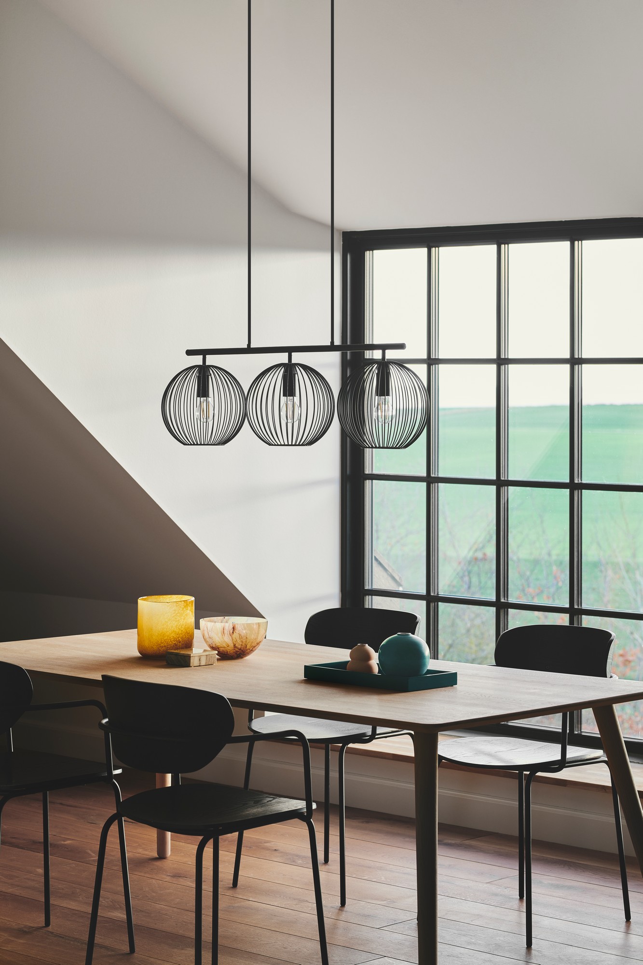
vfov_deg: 23.9
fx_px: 2278
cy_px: 482
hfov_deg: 16.1
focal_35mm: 85
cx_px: 322
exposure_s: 1/8
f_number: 5.6
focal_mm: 85
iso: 100
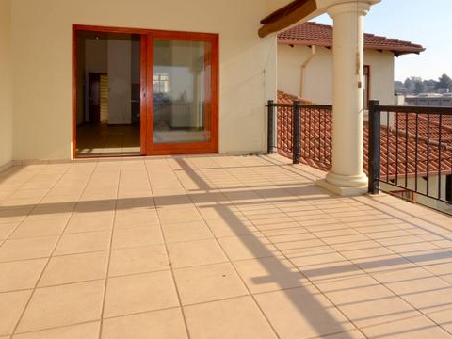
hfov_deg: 71.6
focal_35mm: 24
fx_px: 313
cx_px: 222
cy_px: 100
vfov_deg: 55.0
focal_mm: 10
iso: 280
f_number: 14
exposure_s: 1/250
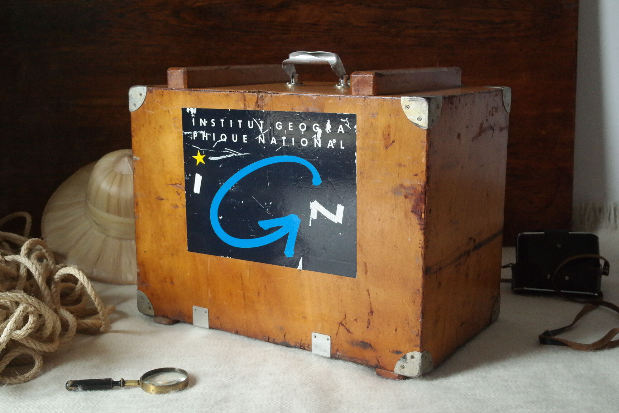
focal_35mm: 49
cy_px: 206
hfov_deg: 40.3
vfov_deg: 27.5
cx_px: 310
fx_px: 842
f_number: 5.6
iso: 3200
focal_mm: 32
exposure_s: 1/30
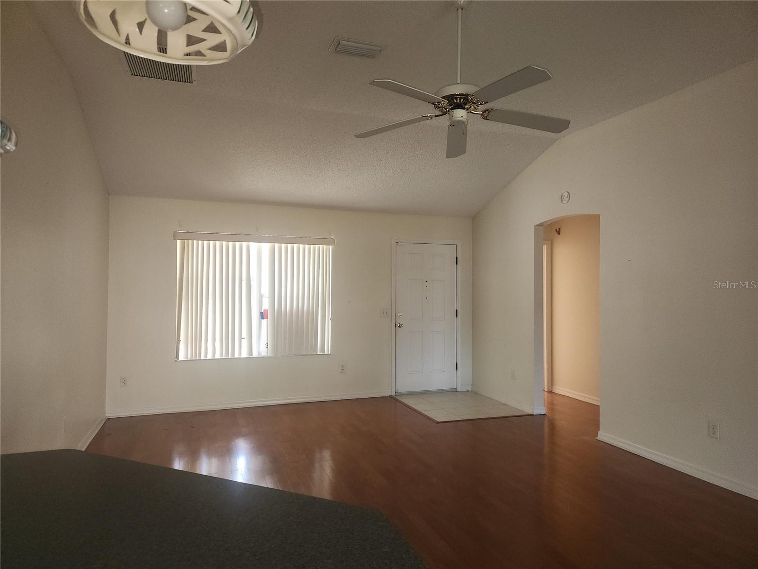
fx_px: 504
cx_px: 379
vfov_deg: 58.9
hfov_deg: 73.9
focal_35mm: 23
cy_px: 284
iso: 100
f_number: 1.8
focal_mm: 5.4
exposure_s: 1/30
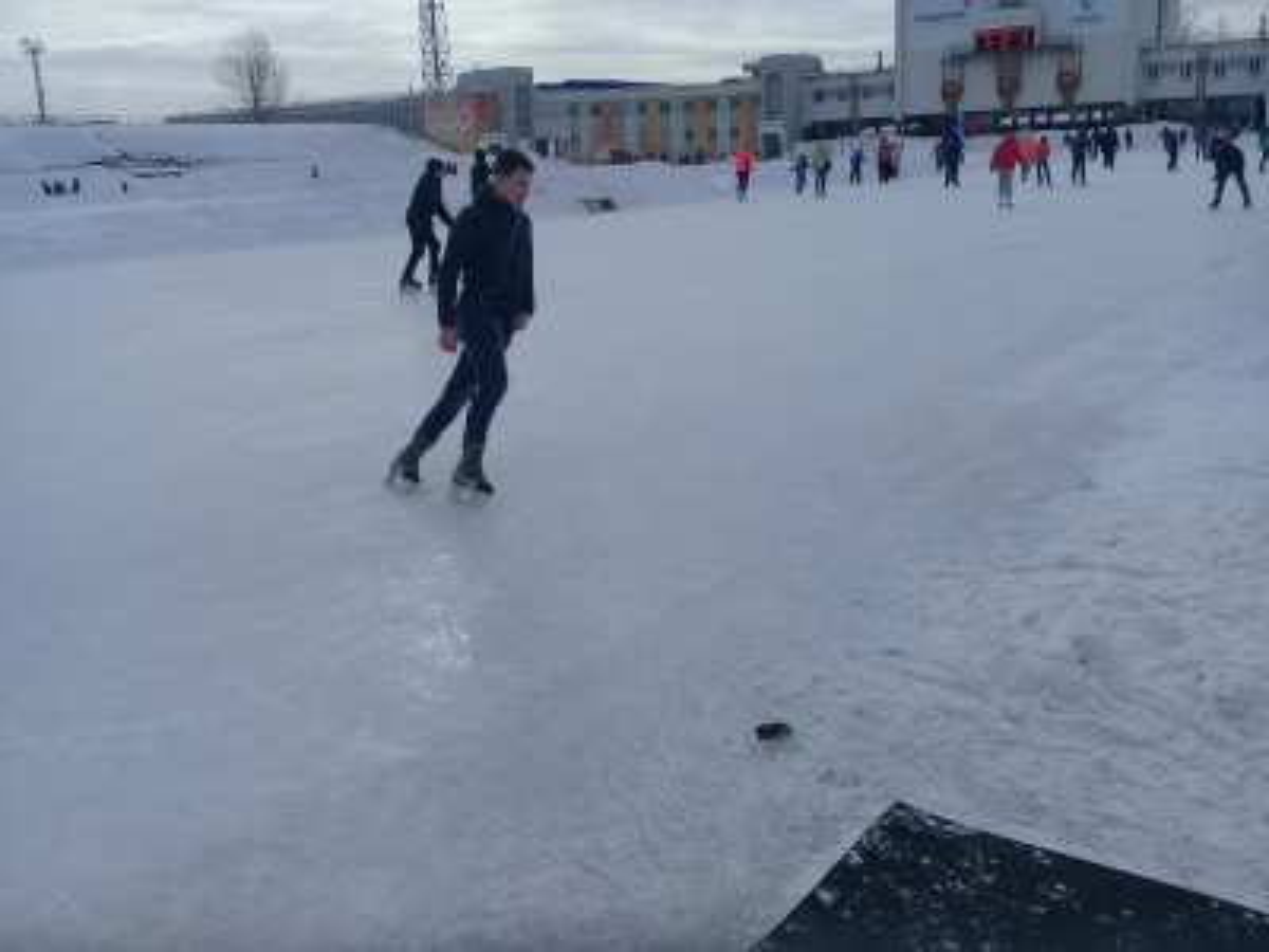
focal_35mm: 31
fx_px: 1136
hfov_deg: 58.4
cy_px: 476
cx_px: 634
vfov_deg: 45.4
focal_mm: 3.3
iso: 50
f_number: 2.2
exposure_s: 1/2445
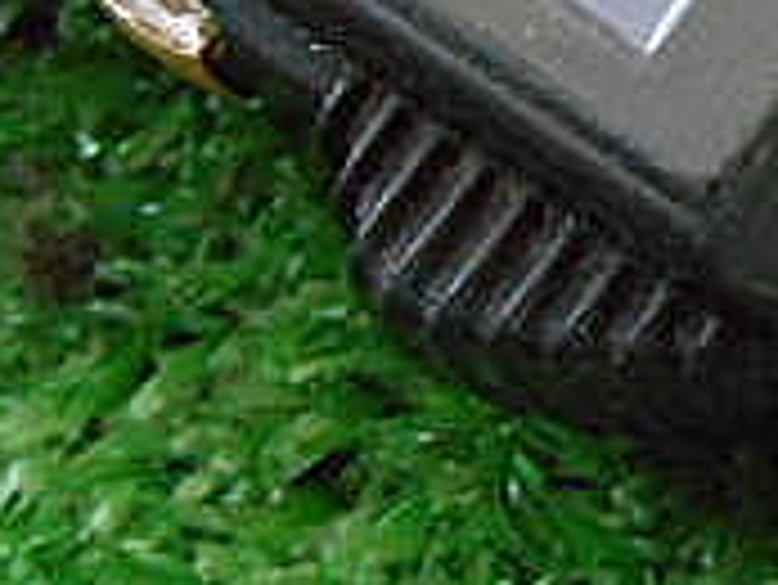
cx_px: 886
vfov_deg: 15.2
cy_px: 22
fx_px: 2159
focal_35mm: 96
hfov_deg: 19.4
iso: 800
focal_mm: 4.7
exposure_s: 1/50
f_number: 3.4
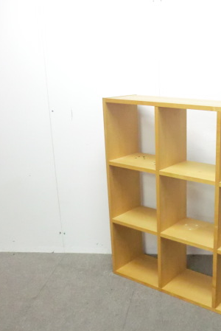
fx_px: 368
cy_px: 171
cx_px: 203
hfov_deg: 31.7
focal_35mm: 40
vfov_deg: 48.4
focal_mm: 4.9
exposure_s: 1/50
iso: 800
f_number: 3.2
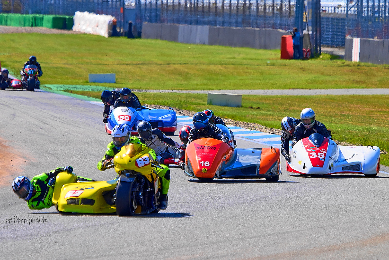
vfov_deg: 2.9
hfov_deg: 4.4
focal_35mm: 472
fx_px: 5100
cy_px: 130
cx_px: 194
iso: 400
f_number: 8
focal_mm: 315
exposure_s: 1/1000
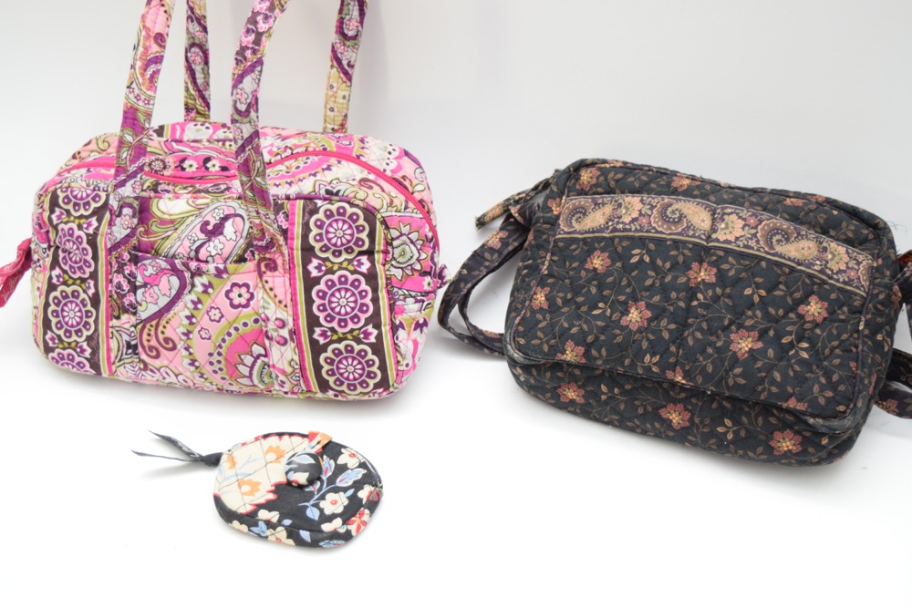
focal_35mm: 51
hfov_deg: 38.9
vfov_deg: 26.5
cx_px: 456
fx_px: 1292
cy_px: 304
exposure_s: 1/60
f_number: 4.5
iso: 1600
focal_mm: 34
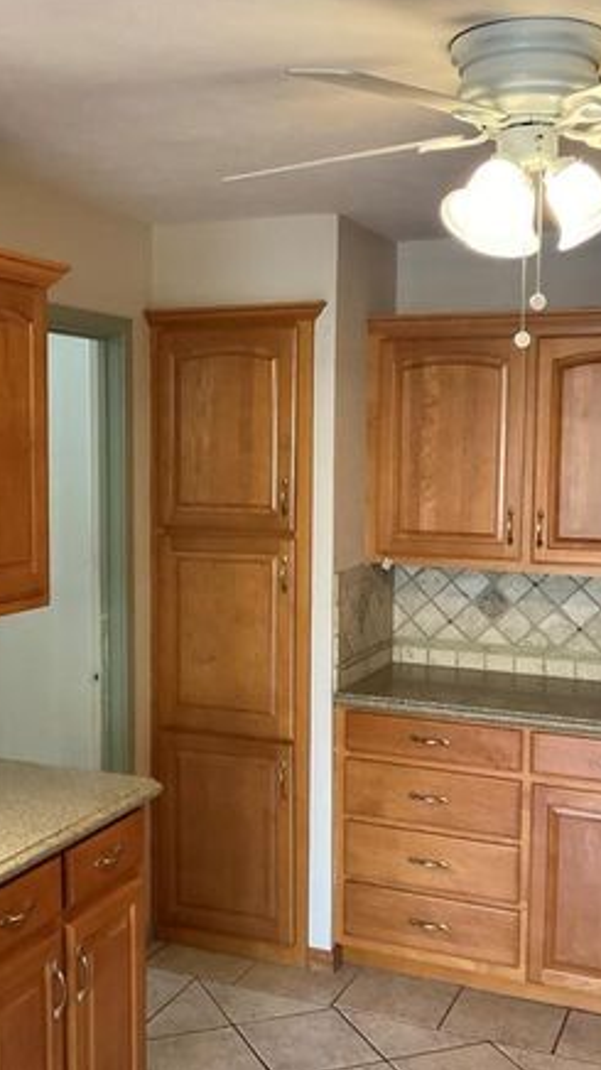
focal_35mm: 43
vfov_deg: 47.4
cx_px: 218
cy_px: 531
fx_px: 1219
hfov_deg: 27.6
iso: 160
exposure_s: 1/60
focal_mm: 3
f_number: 1.8
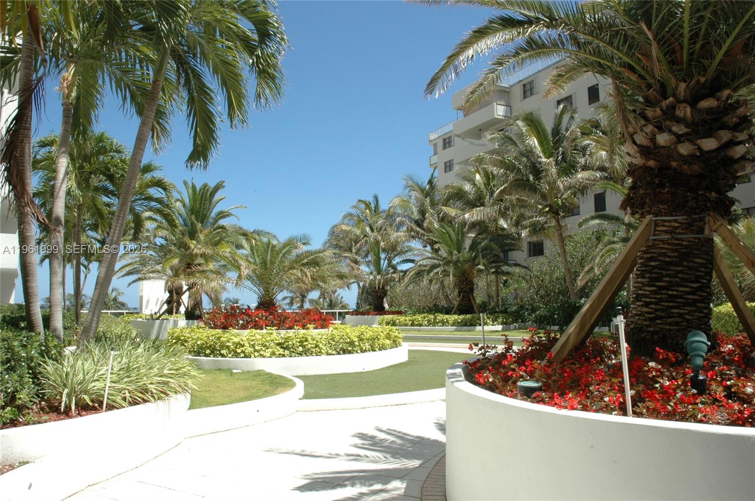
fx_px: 566
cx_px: 378
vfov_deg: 47.8
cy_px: 250
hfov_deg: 67.4
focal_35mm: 27
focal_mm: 18
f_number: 18
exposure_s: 1/60
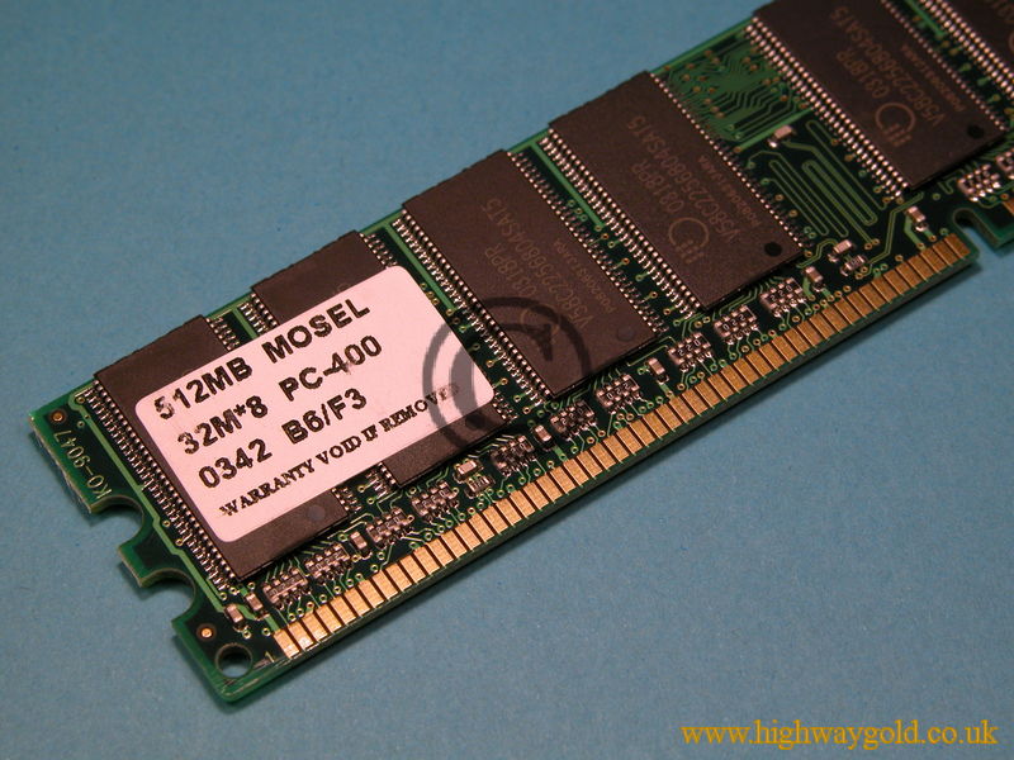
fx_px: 3134
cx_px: 507
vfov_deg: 13.8
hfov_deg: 18.4
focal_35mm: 107
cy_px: 380
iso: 100
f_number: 5.8
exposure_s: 1/70.2
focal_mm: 27.3
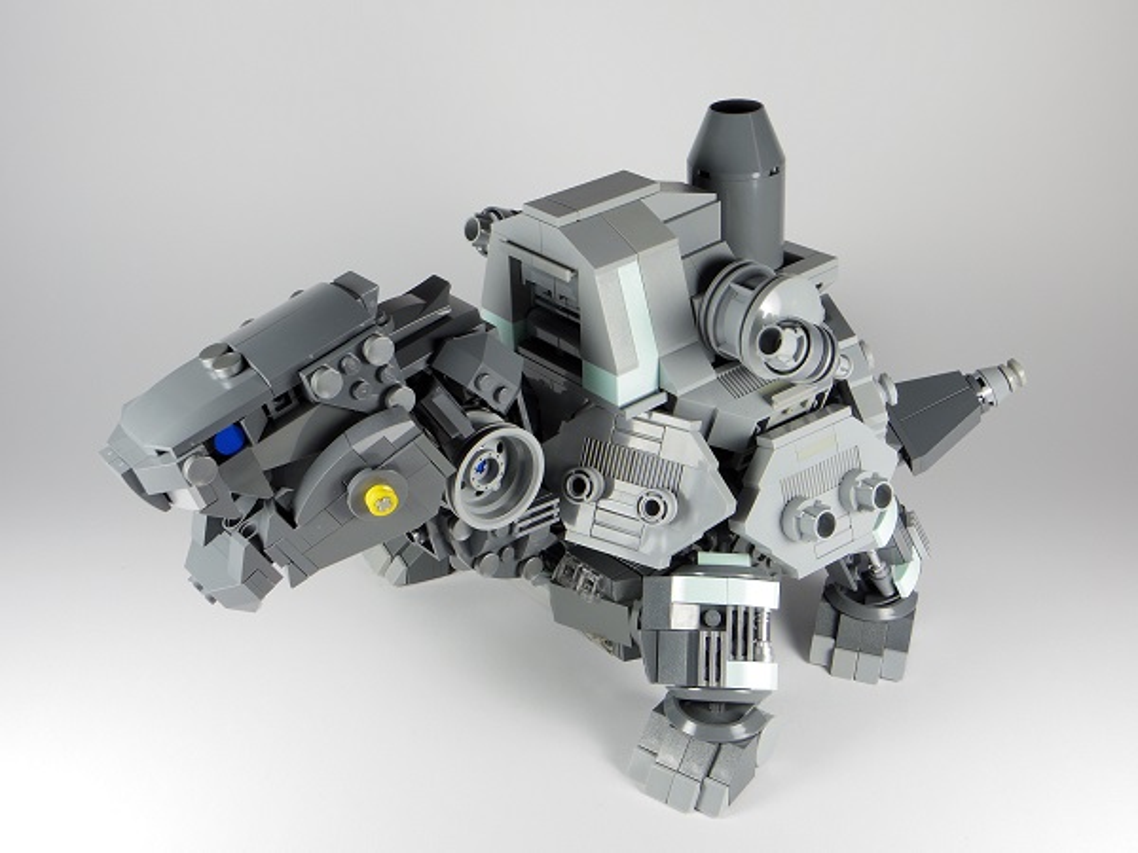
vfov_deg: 36.0
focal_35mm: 40
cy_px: 426
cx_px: 569
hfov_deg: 46.8
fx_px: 1315
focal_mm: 8.8
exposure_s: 1/15
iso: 100
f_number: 7.1
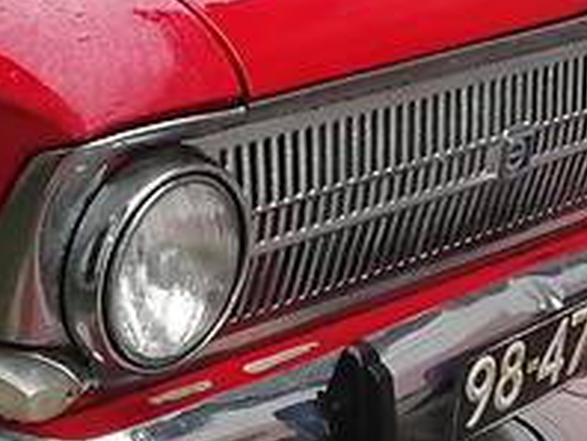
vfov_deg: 14.0
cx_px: -104
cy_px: 50
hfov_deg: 17.8
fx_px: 1783
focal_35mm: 105
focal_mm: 3.5
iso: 80
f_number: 2.2
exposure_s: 1/50
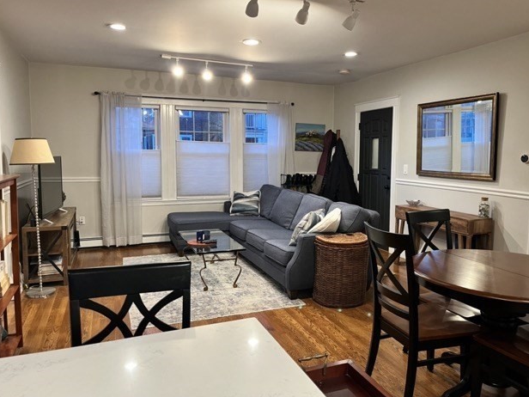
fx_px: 413
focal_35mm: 27
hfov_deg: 65.3
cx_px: 271
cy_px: 192
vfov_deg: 51.3
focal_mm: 5.1
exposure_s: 1/60
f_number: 1.6
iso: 200
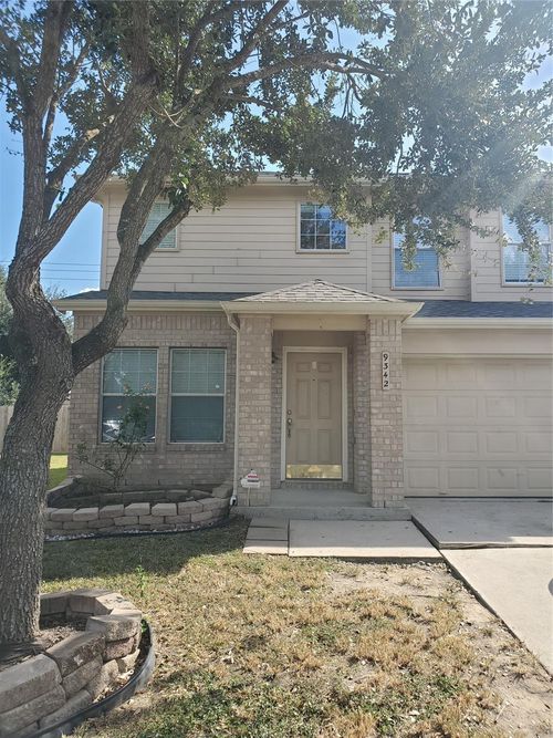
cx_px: 276
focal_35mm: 26
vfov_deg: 67.3
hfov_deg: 53.0
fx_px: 554
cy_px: 369
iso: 50
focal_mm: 4.3
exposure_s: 1/519
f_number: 2.4
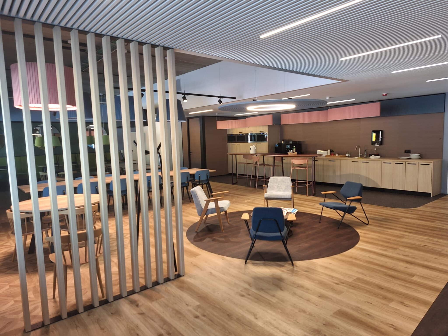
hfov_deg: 73.9
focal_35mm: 23
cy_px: 168
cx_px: 224
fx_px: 298
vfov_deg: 58.9
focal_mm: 5.54
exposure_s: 1/50
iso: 160
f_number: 1.8
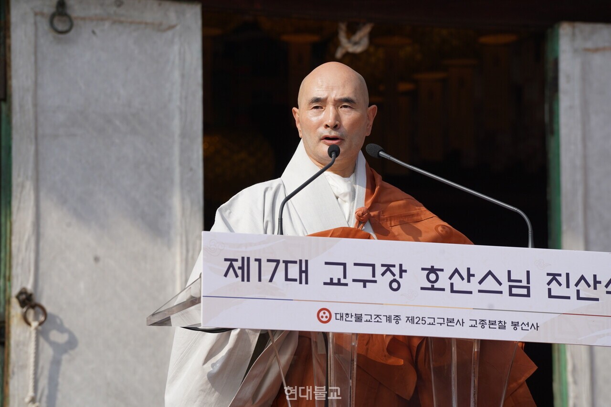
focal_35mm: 200
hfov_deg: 10.3
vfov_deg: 6.9
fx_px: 3394
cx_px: 306
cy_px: 204
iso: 100
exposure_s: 1/250
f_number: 8
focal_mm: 200
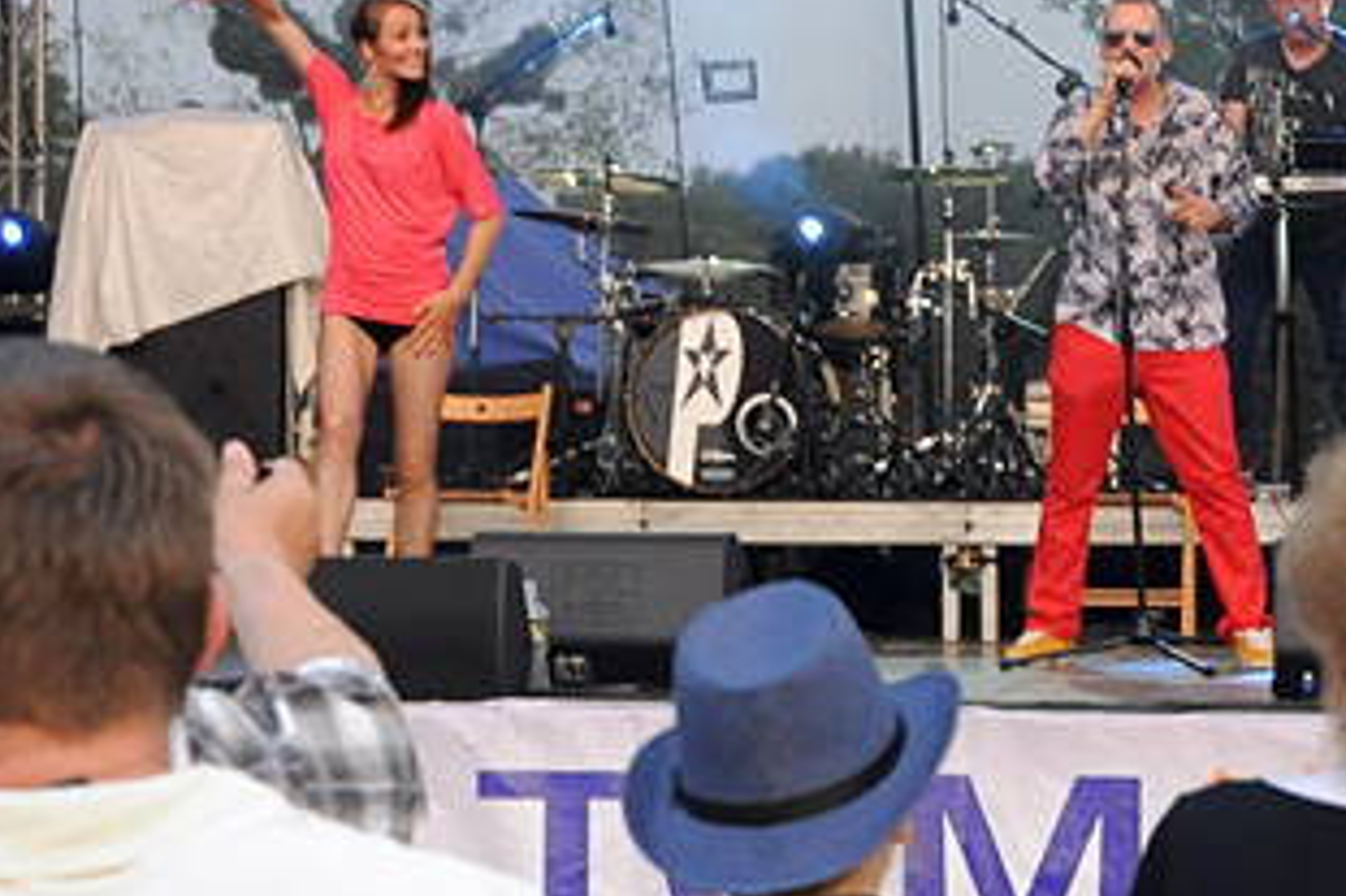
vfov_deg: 11.1
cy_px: 474
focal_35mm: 123
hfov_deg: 16.6
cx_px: 900
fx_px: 4596
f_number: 6.3
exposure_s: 1/160
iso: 1000
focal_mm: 30
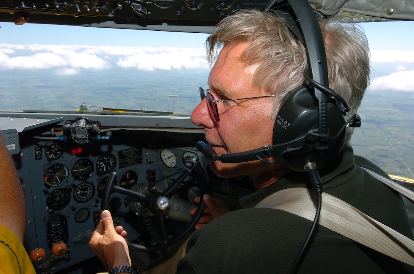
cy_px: 137
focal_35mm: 30
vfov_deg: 43.4
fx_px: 344
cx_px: 207
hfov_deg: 62.0
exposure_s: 1/250
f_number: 9.5
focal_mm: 20
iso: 200
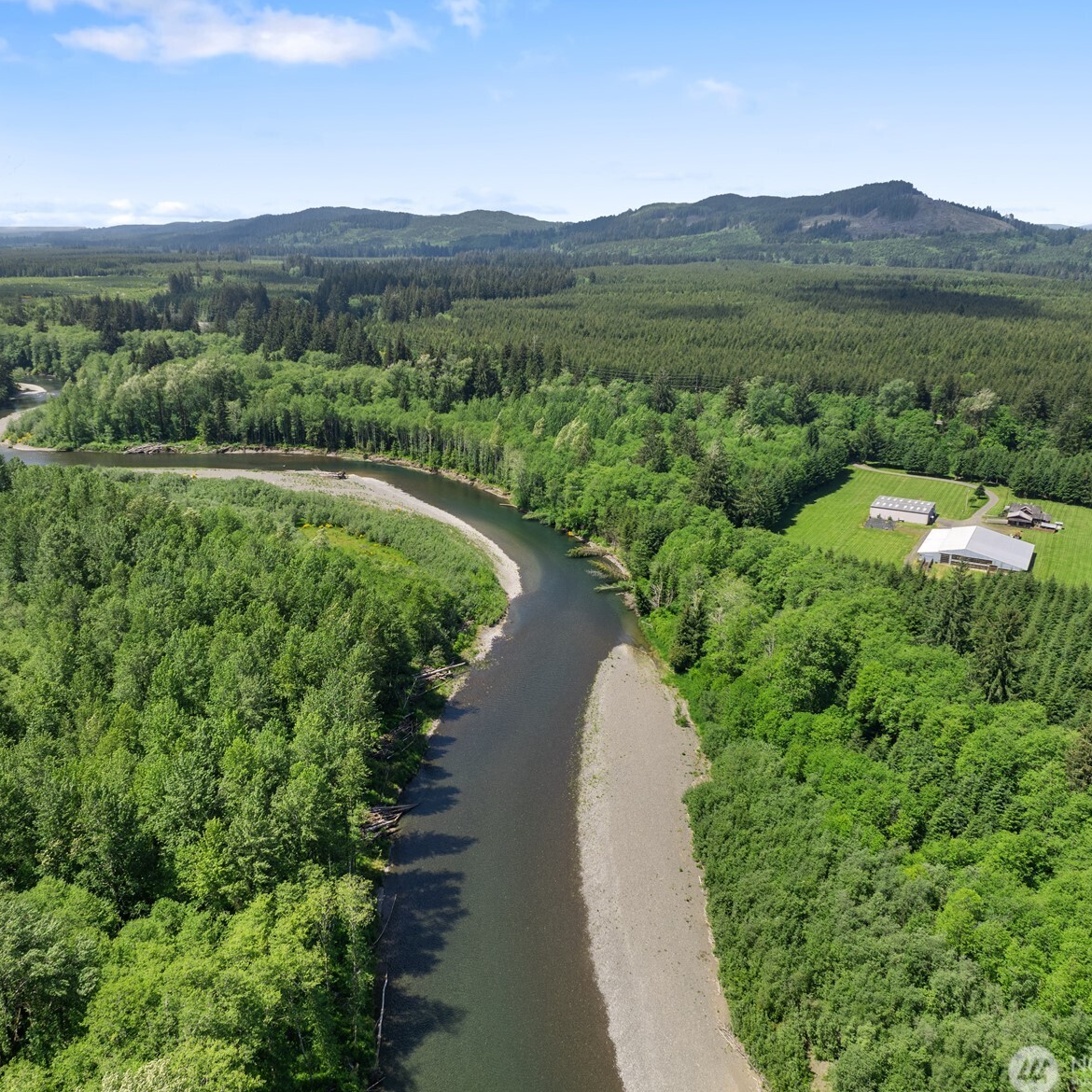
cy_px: 549
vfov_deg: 55.6
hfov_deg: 55.6
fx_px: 1035
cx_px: 500
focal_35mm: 29
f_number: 2.8
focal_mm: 12.29
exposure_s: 1/160
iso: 100
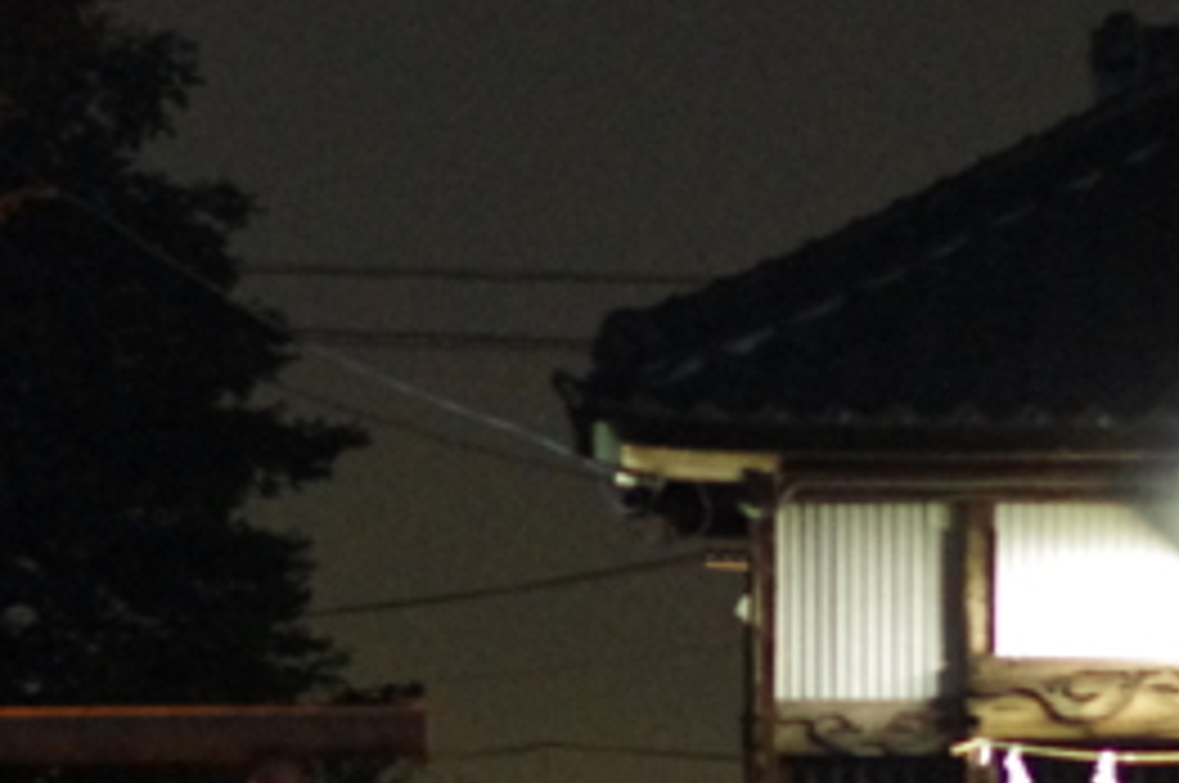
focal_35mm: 293
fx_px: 9584
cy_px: 540
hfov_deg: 7.0
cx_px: 567
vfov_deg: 4.7
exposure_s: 1/10
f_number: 2
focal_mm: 50
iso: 3200
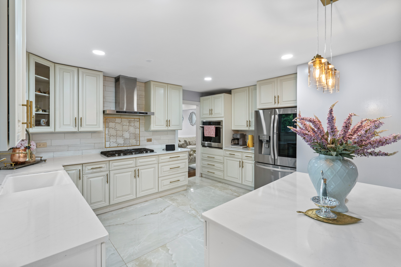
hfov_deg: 96.7
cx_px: 200
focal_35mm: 16
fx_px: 178
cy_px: 134
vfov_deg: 73.8
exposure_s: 1/4
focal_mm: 16
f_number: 8
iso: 400
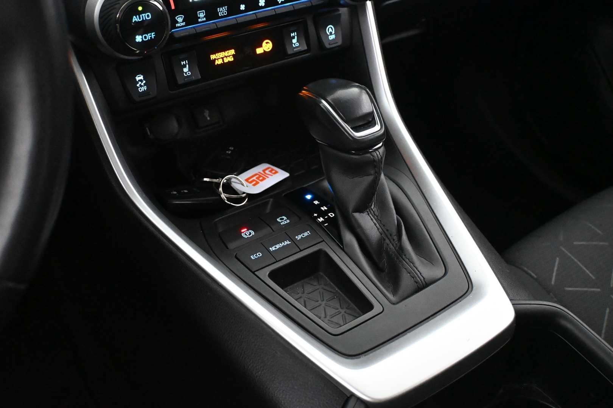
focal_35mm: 38
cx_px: 306
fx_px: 638
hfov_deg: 51.3
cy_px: 204
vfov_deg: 35.5
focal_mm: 25
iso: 9000
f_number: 4.2
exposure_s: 1/60
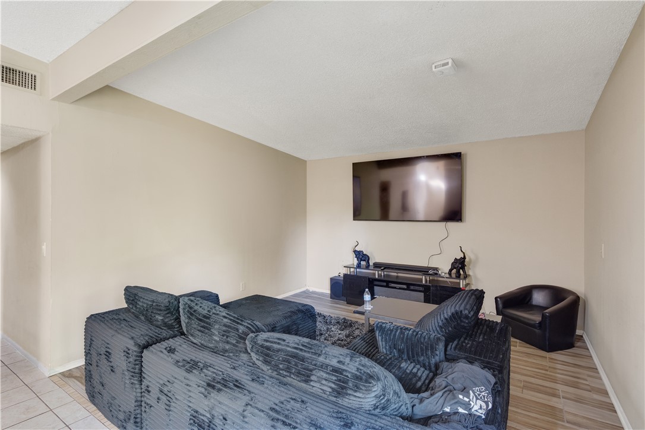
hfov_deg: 95.0
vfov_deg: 72.1
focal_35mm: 16
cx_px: 322
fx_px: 296
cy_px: 215
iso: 320
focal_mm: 11
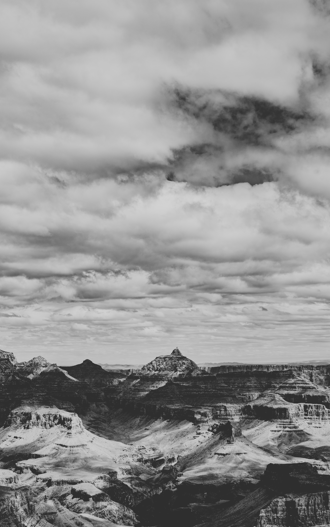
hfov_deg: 18.1
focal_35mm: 72
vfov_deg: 28.6
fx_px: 1036
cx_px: 172
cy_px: 262
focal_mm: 70
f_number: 10
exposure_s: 1/320
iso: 100
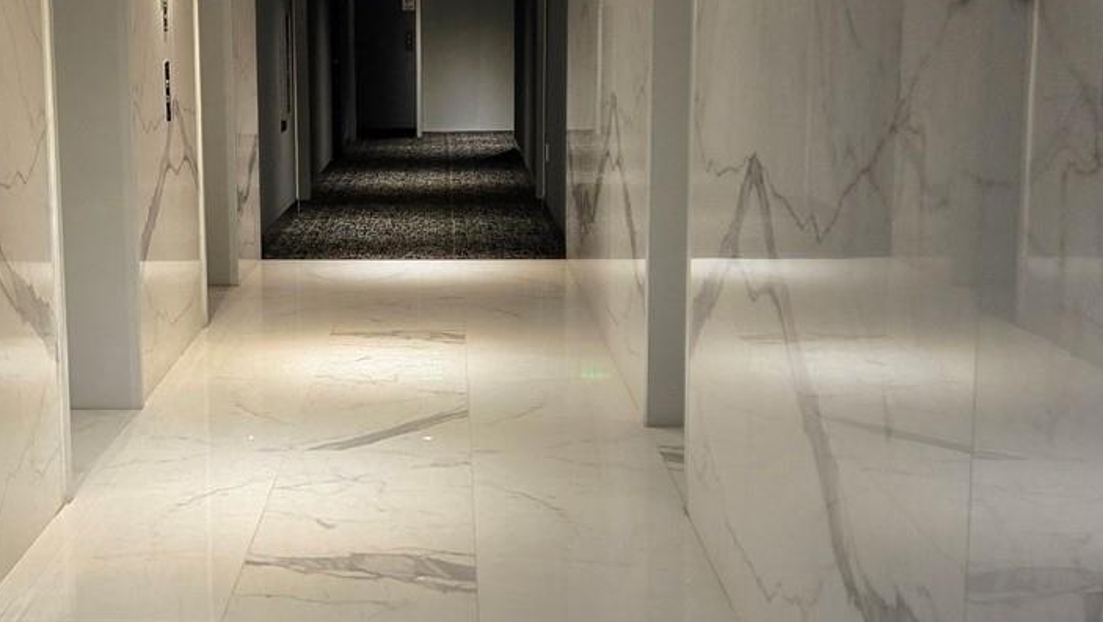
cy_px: 247
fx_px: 1668
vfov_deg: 21.1
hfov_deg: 35.9
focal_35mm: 57
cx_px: 304
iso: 800
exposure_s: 1/120
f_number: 1.8
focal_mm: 5.4
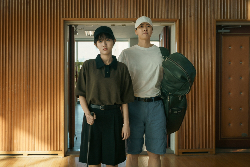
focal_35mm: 36
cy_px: 84
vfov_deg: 36.9
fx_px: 250
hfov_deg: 53.1
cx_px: 125
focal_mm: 36
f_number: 4
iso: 500
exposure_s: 1/500
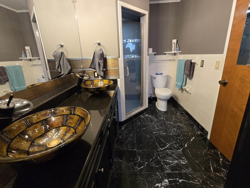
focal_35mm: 14
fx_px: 101
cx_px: 126
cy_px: 87
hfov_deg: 102.1
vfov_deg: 85.5
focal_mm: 2.2
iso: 400
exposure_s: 1/60
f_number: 2.2
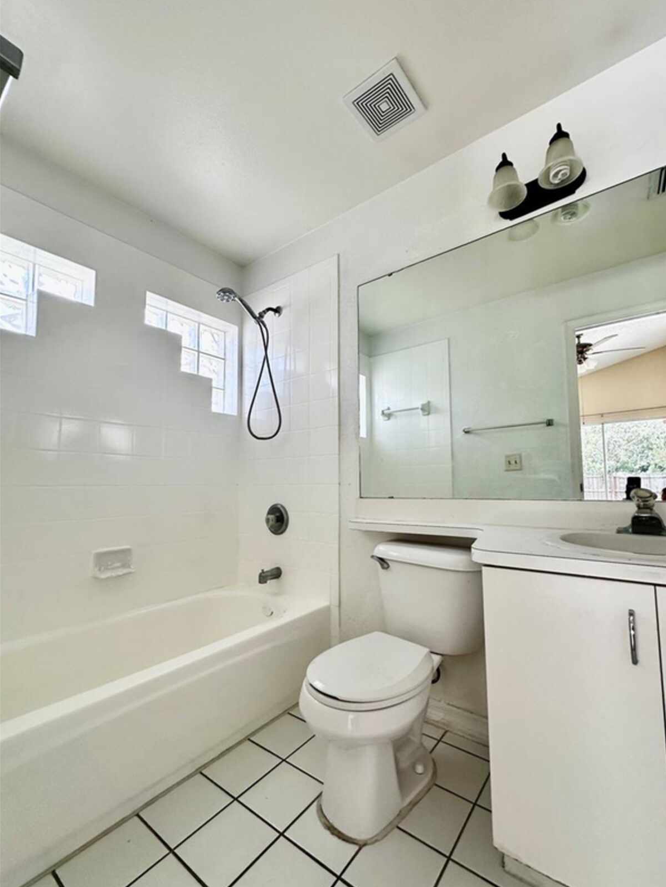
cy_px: 454
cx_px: 356
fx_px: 385
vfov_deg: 98.1
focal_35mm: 15
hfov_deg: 81.7
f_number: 2.2
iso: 64
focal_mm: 2.22
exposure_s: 1/99
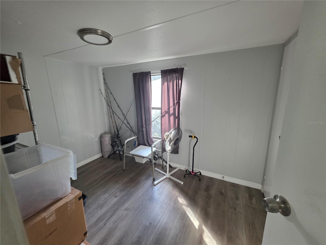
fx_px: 122
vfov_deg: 89.9
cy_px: 122
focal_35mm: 13
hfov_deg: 106.2
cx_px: 163
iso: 200
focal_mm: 2.2
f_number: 1.9
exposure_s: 1/120
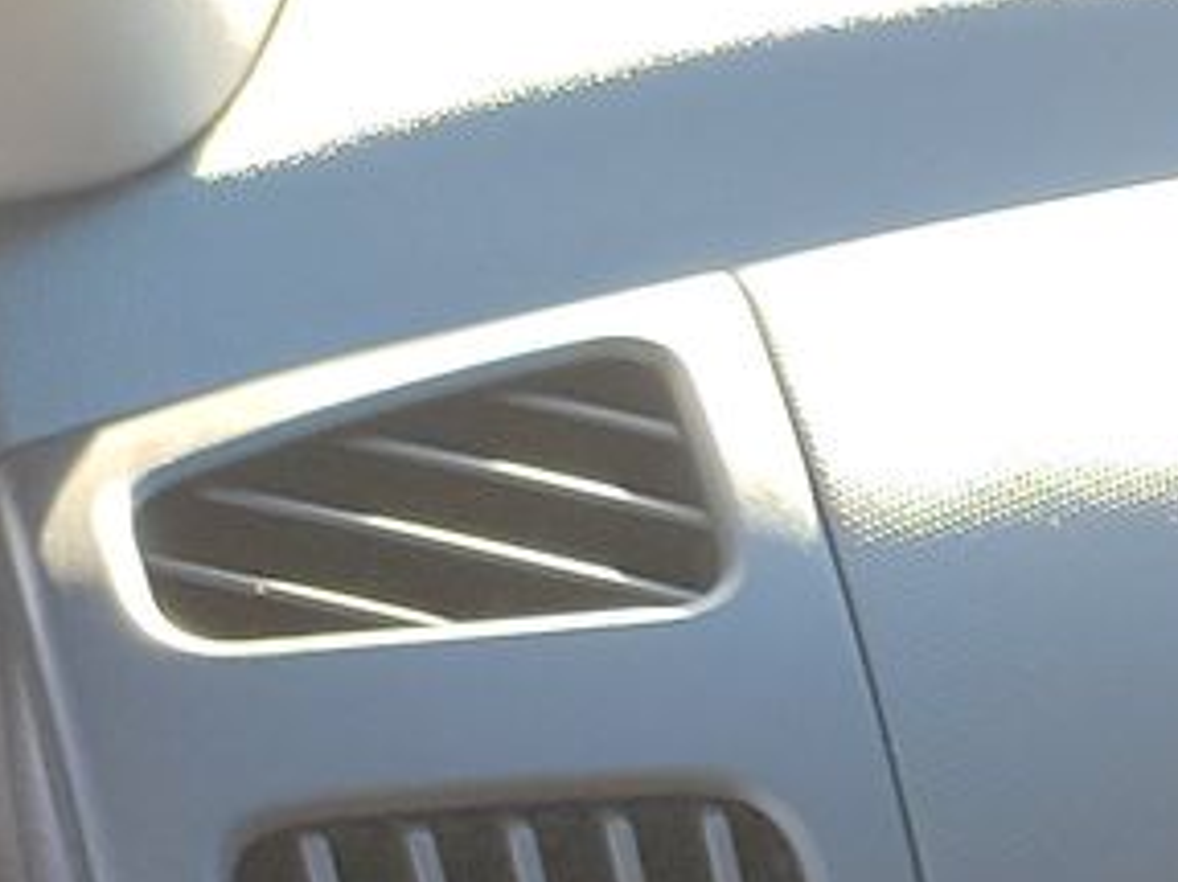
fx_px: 4558
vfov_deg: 9.9
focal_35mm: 134
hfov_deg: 11.7
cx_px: 2939
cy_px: 2043
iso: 68
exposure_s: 1/59
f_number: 1.8
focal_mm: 6.7
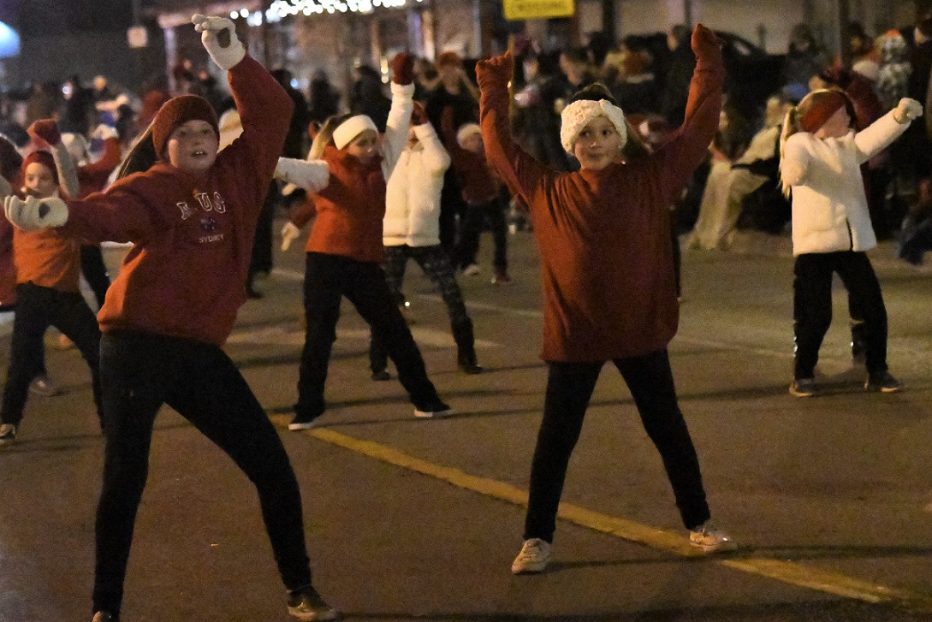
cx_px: 466
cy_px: 311
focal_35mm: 105
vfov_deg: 13.1
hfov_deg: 19.4
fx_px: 2719
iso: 51200
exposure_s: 1/800
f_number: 2.8
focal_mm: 70
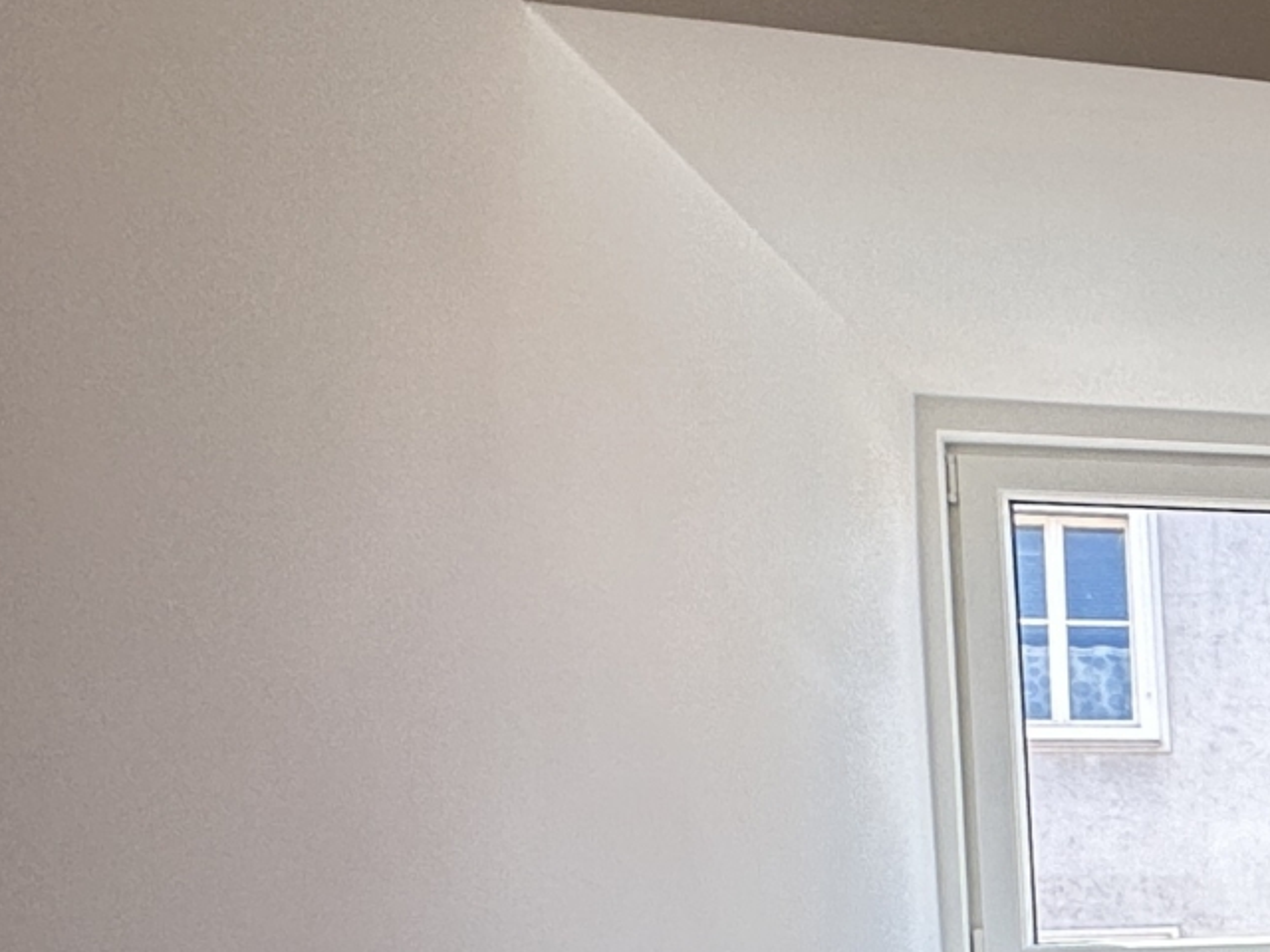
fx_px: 2055
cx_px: 2332
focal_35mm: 56
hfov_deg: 21.3
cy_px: 1029
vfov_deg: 24.5
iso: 50
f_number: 2.2
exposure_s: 1/99
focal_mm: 2.22
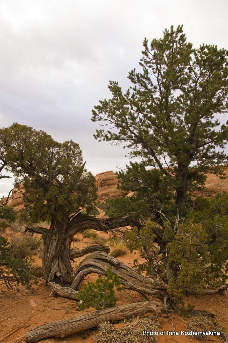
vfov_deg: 53.1
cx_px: 114
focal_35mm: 36
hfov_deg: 36.8
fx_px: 342
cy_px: 172
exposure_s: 1/160
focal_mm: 24
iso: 400
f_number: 7.1
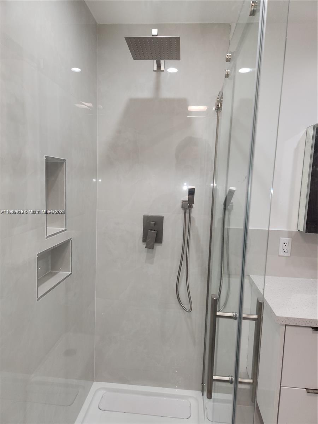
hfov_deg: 58.9
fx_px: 282
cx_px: 159
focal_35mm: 23
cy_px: 212
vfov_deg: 73.9
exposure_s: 1/60
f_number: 1.8
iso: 32
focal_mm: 5.4
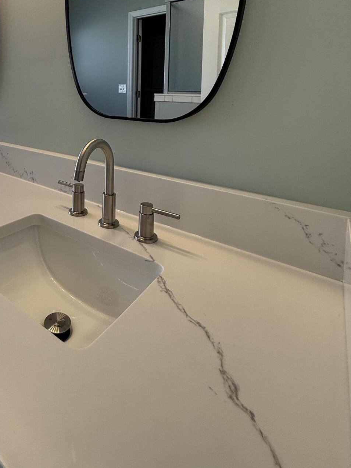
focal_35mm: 22
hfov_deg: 57.8
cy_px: 116
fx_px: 297
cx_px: 85
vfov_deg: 71.1
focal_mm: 2.22
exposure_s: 1/120
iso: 64
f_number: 2.2
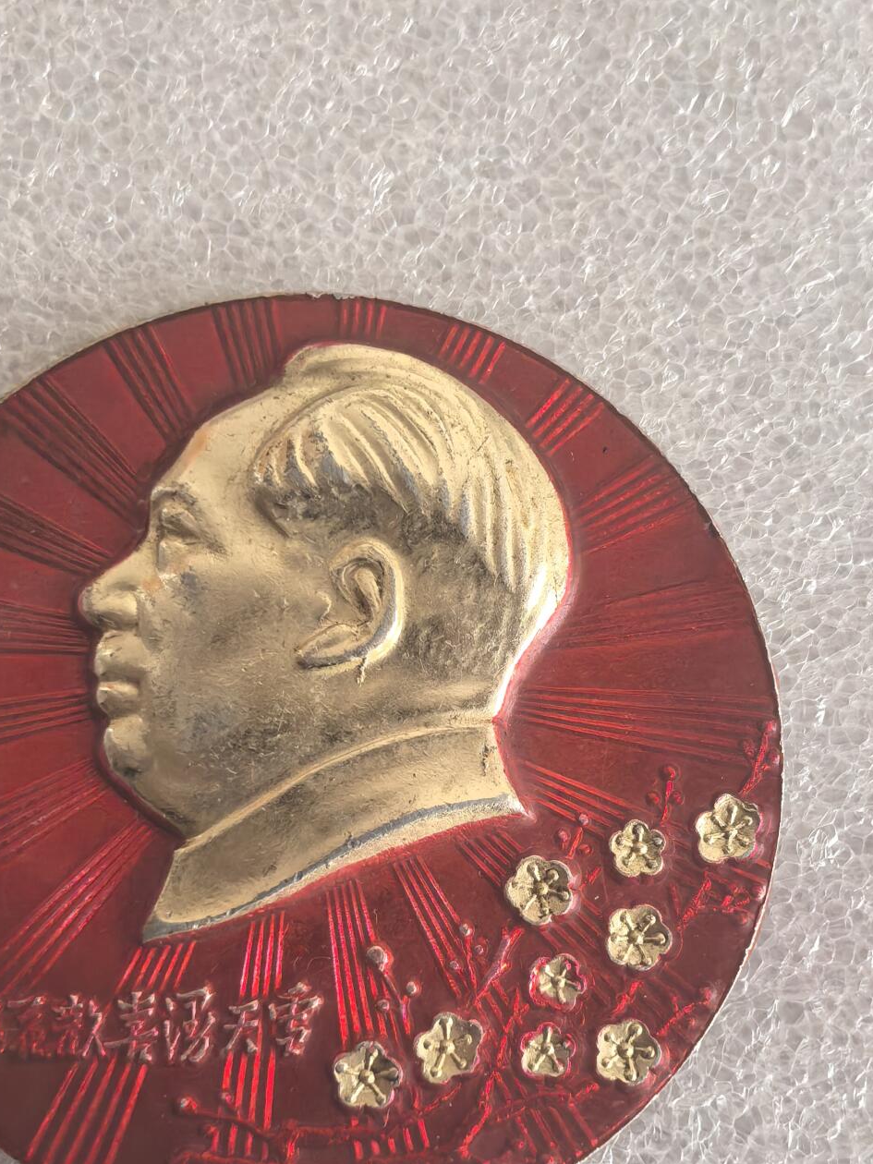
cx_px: 346
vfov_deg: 21.7
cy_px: 742
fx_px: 3026
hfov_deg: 16.4
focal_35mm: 90
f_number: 2
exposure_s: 1/300
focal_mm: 5.75
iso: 400
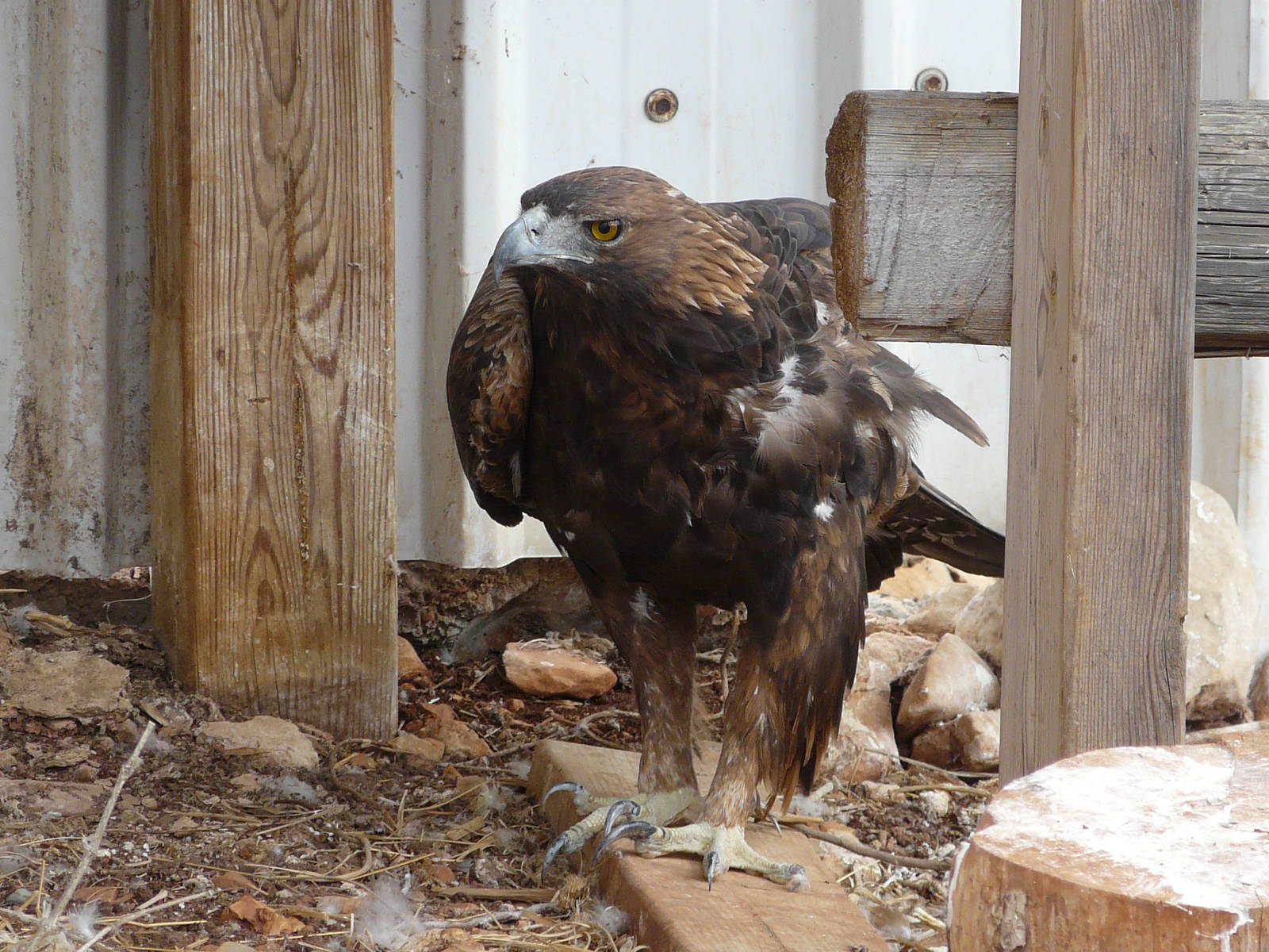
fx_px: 15030
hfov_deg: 4.8
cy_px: 476
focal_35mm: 410
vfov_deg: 3.6
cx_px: 634
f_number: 3.6
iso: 100
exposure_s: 1/125
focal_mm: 42.2
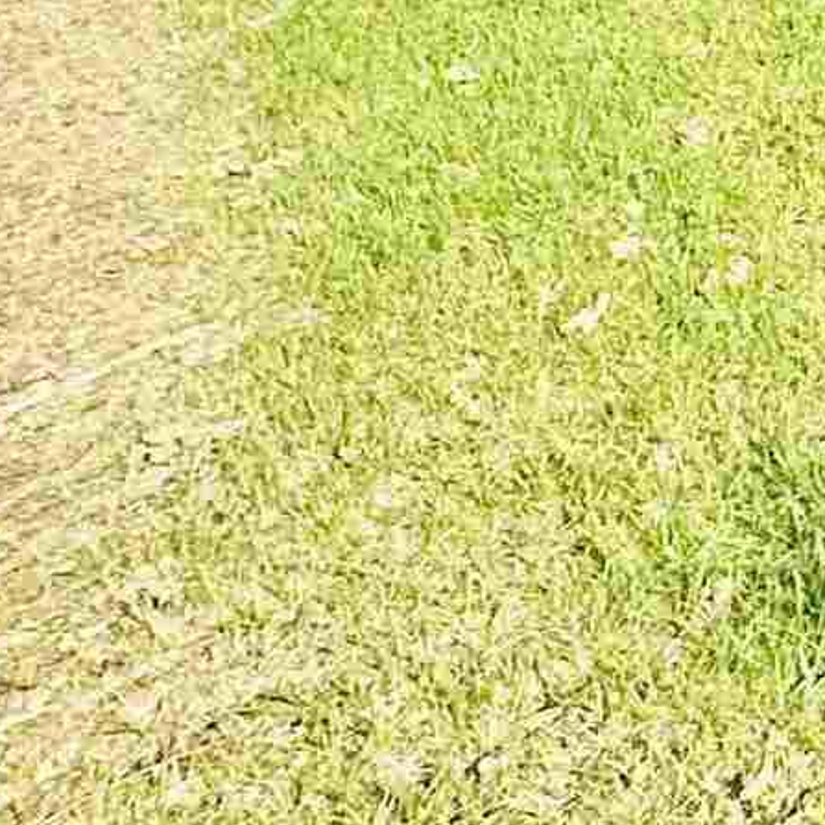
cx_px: 2695
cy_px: -681
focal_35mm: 85
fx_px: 2292
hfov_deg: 10.4
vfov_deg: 16.8
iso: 40
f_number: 2.2
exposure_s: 1/868
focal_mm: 2.22
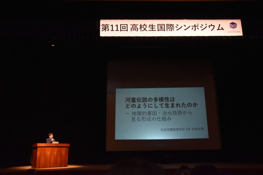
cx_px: 132
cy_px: 88
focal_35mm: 34
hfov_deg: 55.1
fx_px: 252
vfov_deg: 38.3
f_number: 3.5
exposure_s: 1/60
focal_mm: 23
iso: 1400
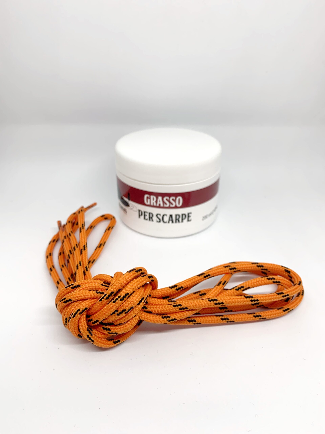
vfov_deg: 67.3
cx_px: 162
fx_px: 325
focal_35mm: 26
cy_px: 217
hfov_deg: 53.1
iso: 32
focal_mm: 4.25
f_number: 1.8
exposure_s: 1/121
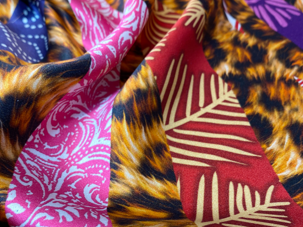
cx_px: 132
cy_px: 156
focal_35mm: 41
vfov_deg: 34.7
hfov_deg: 45.7
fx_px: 359
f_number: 1.8
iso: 64
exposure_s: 1/100
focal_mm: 4.25
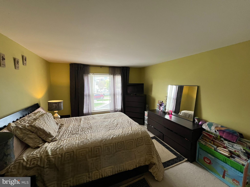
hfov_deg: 106.2
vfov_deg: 89.9
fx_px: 94
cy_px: 94
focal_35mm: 13
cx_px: 125
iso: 125
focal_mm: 1.57
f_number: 1.8
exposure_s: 1/120
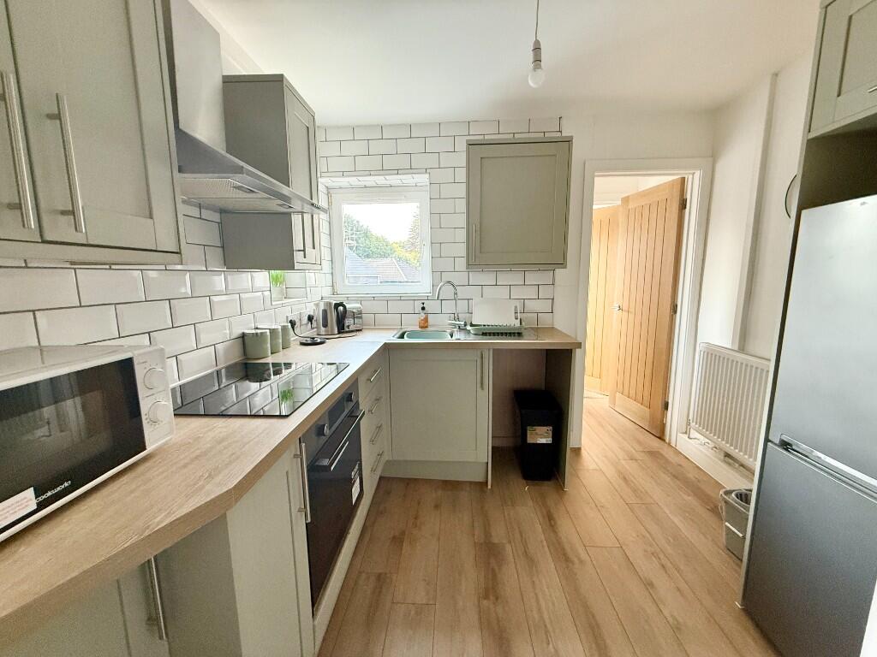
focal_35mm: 14
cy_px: 328
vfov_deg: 85.7
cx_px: 438
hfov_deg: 102.1
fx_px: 355
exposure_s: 1/99
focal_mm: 2.22
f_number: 2.2
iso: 320
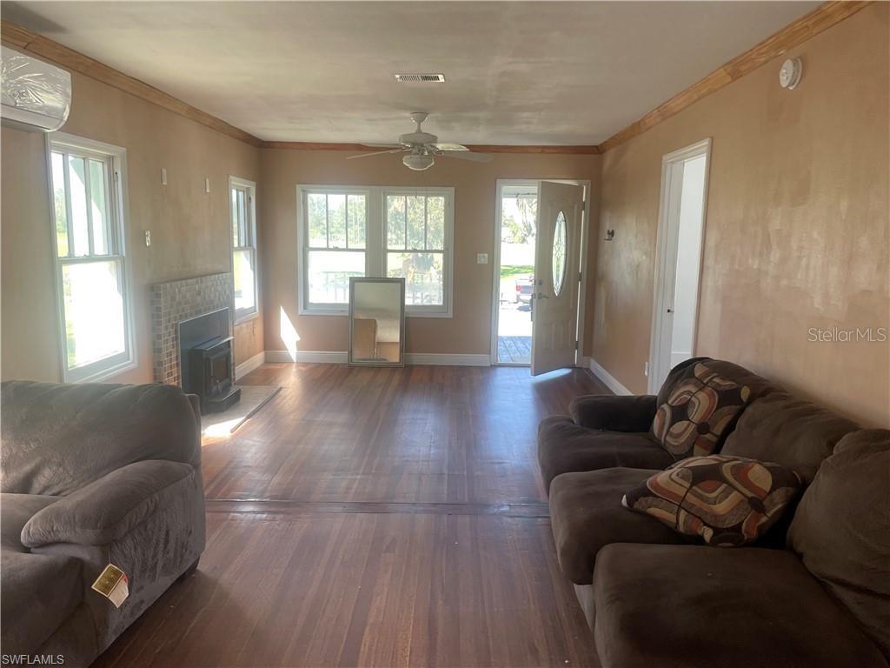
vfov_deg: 53.1
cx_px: 445
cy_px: 334
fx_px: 668
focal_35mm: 26
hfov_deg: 67.3
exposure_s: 1/121
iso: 50
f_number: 1.6
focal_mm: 4.2
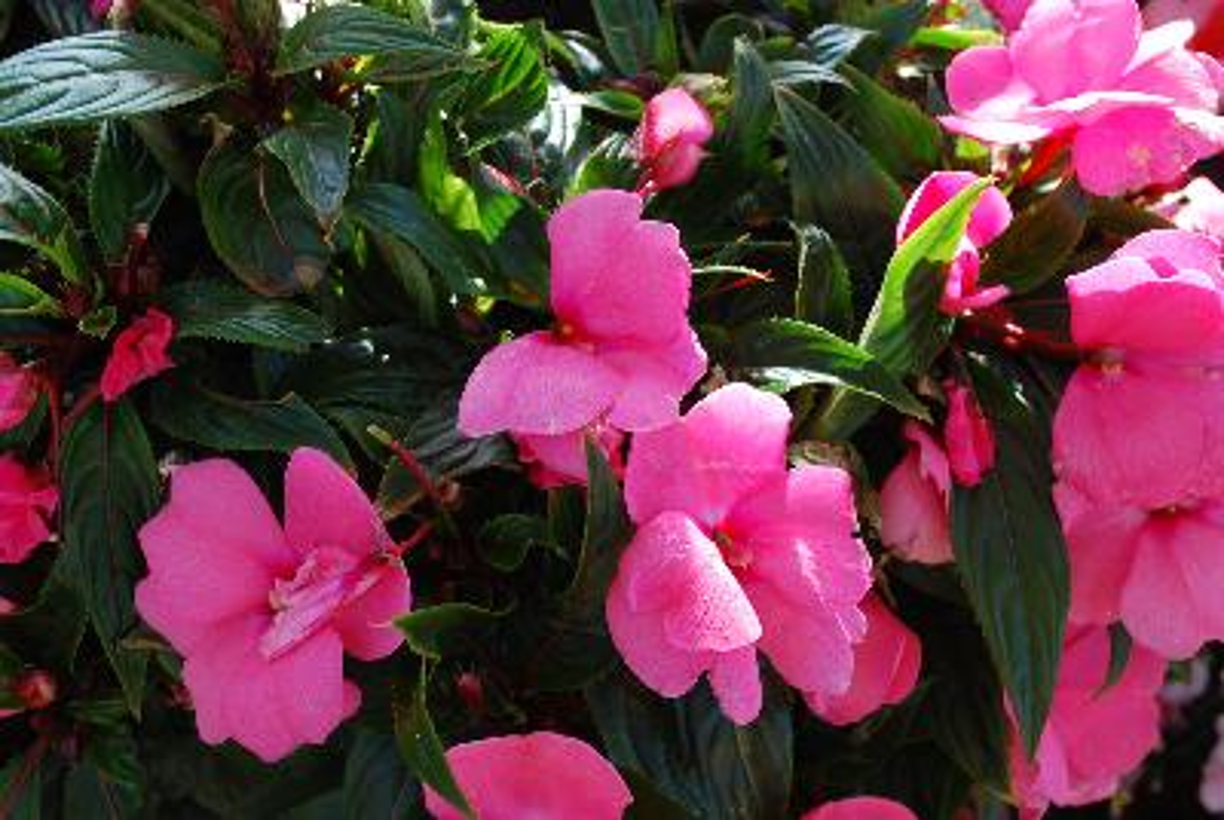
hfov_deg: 43.5
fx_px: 1532
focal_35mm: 45
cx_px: 612
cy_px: 410
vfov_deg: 30.0
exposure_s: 1/60
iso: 180
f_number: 8
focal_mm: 30
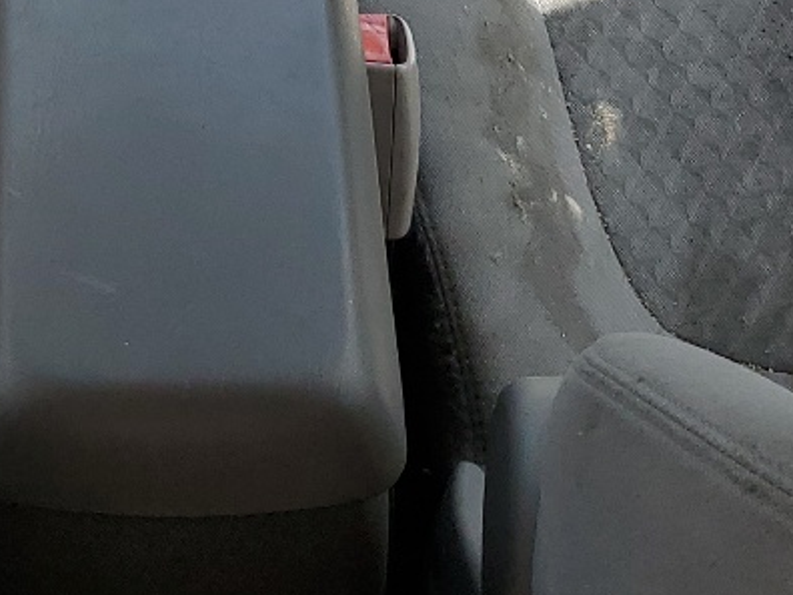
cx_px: 130
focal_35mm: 105
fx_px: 2405
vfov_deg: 13.0
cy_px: -419
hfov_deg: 18.5
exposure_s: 1/1250
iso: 50
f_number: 1.5
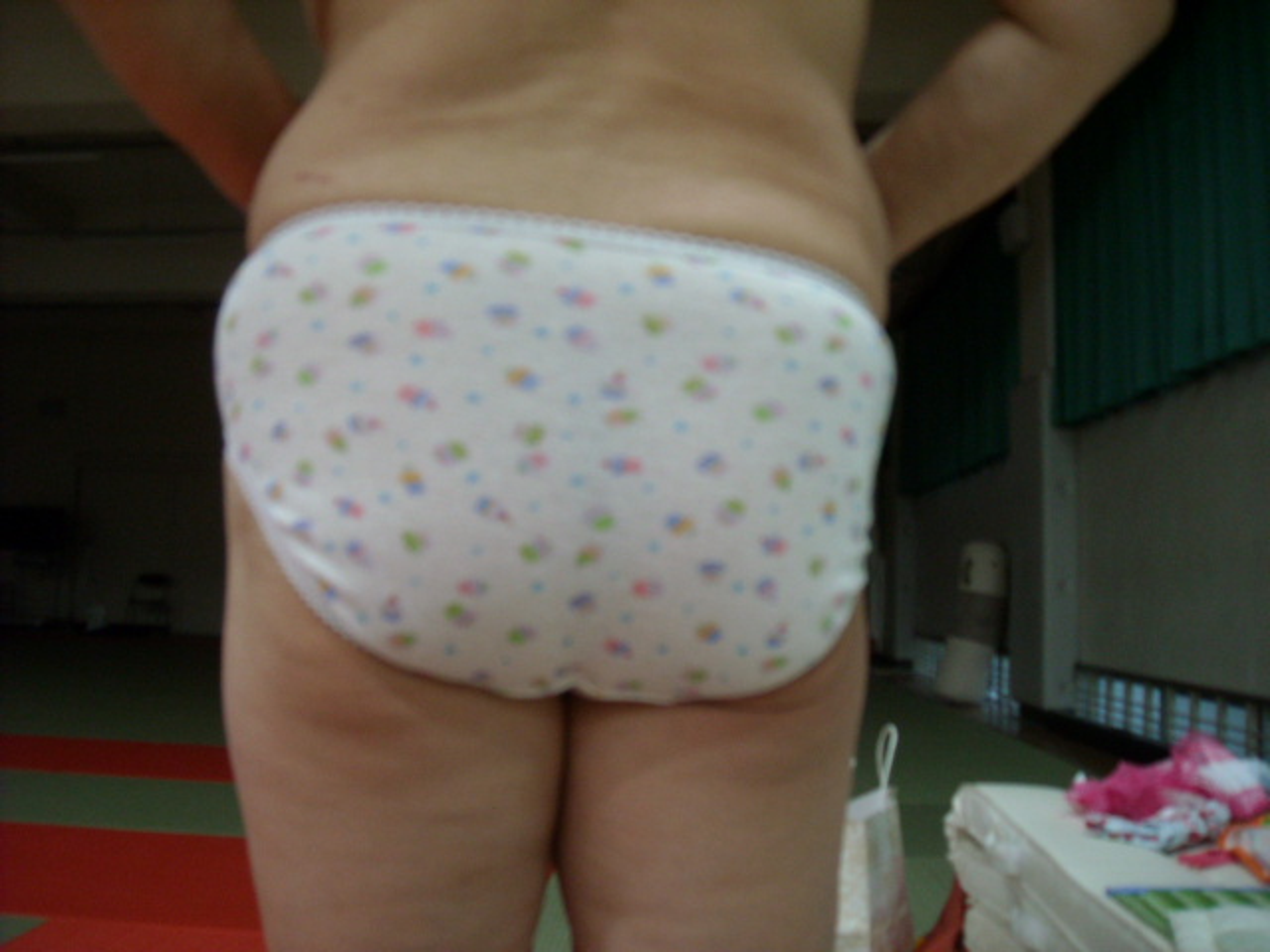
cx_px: 635
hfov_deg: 52.6
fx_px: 1284
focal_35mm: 35
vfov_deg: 40.7
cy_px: 476
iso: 227
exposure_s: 1/60
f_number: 2.8
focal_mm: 5.7
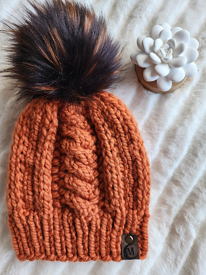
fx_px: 183
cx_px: 103
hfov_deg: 58.8
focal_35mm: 23
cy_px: 138
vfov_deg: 74.0
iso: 160
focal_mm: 6.4
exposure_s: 1/120
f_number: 1.8
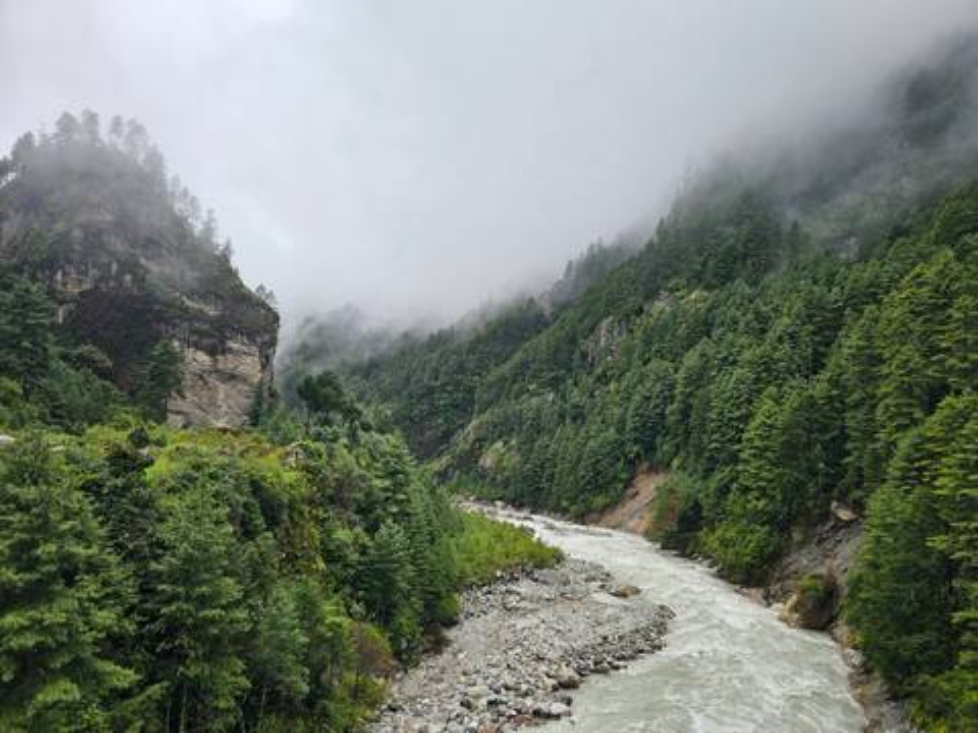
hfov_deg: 73.9
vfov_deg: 58.9
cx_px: 489
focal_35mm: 23
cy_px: 366
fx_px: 650
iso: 10
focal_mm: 6.3
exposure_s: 1/201
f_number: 1.7
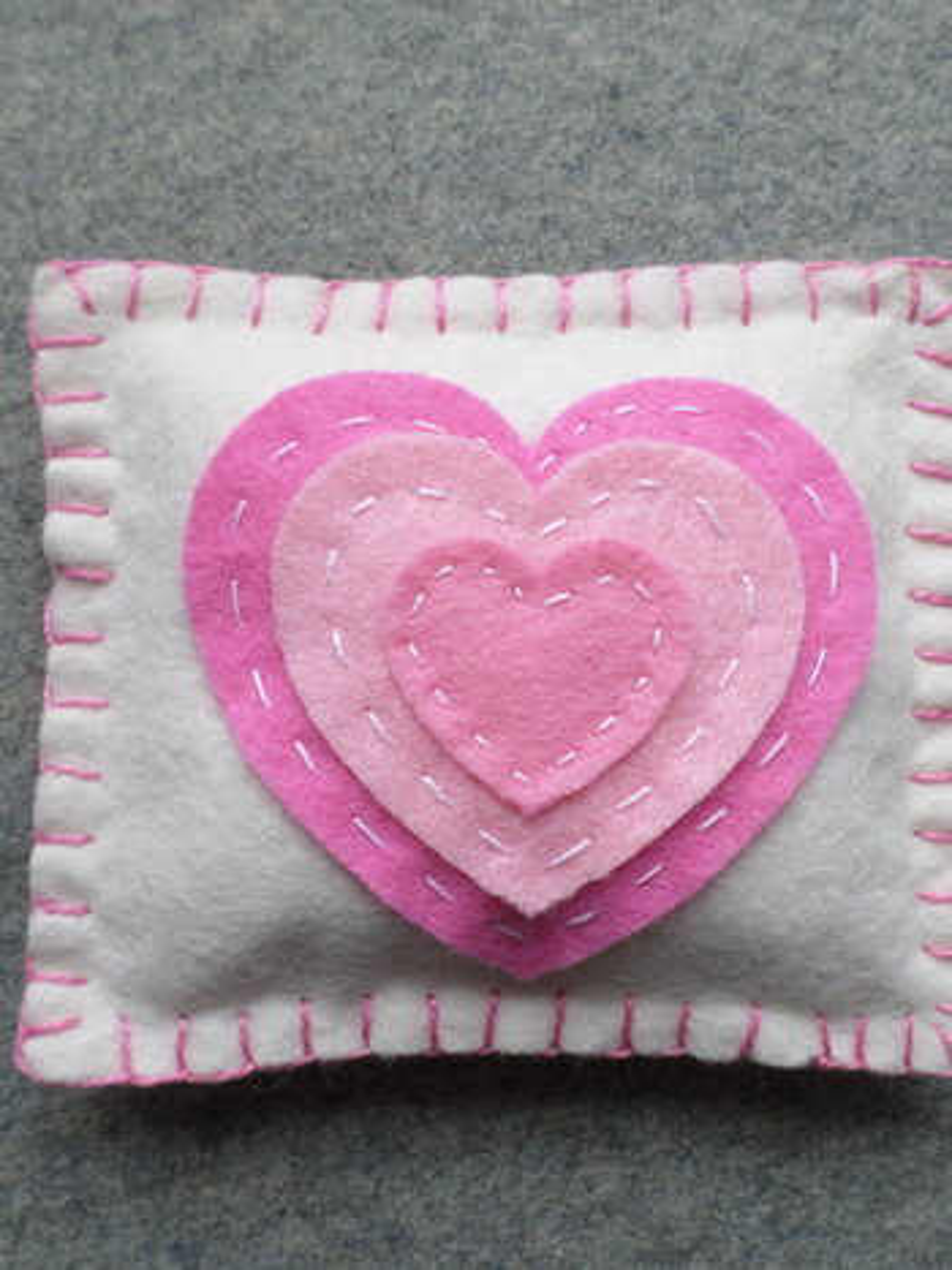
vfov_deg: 69.4
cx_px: 476
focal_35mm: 25
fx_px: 917
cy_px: 635
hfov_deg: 54.9
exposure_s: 1/125
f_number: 2.5
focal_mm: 4.5
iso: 80
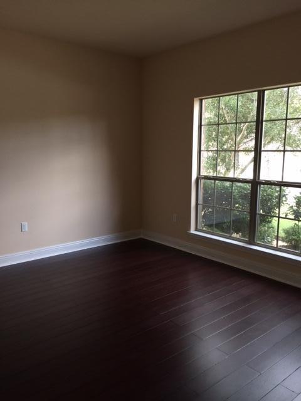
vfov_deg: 61.7
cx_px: 150
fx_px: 336
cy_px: 200
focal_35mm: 29
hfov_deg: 48.2
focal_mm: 4.15
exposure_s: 1/15
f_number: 2.2
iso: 64
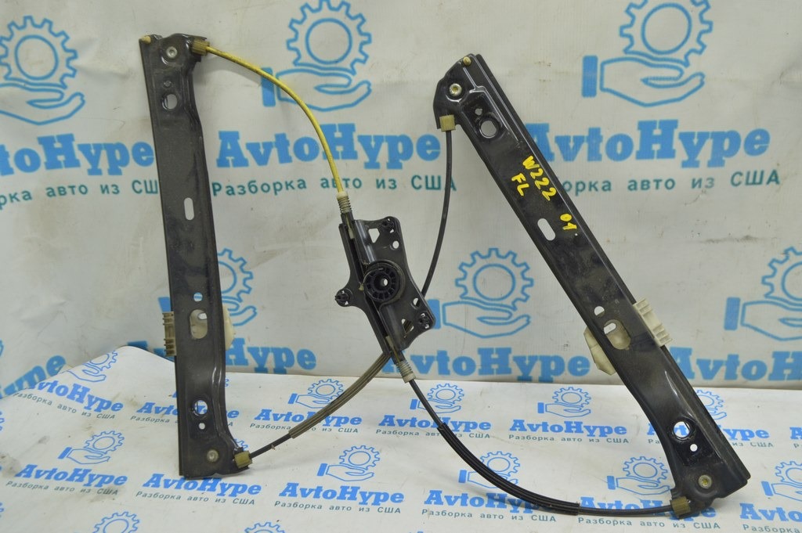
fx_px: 768
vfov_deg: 38.3
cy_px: 266
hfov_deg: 55.1
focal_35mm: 34
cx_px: 401
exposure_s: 1/20
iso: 400
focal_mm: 23
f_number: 5.6
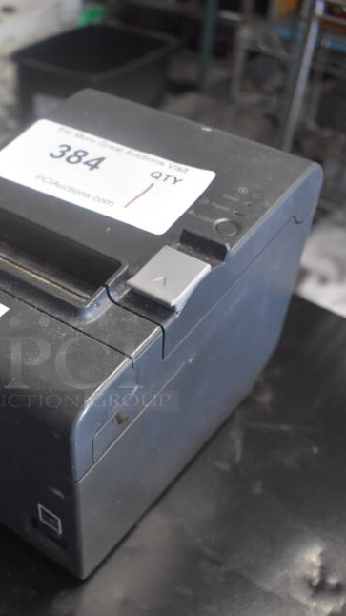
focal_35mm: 40
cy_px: 361
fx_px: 653
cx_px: 73
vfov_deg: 50.3
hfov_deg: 29.1
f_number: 4
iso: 2000
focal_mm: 18
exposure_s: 1/60
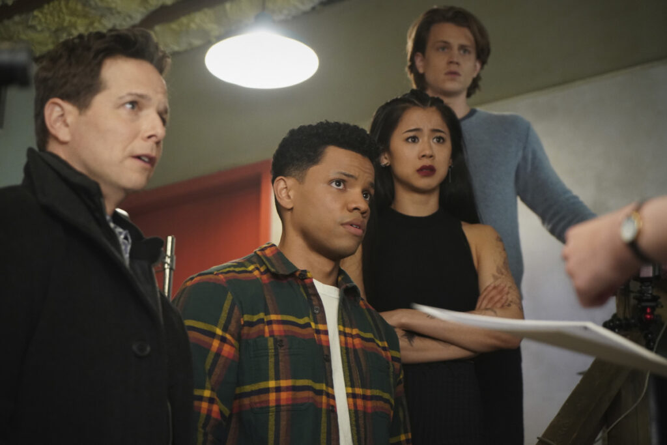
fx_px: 1297
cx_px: 334
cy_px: 222
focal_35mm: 70
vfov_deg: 19.5
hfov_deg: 28.8
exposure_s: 1/80
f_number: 4
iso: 4000
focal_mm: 70
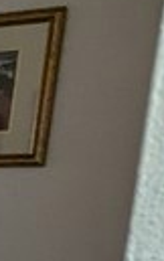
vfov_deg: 14.3
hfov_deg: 6.6
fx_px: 955
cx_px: -582
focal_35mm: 134
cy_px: 423
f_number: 2.2
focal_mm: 2.35
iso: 148
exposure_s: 1/40
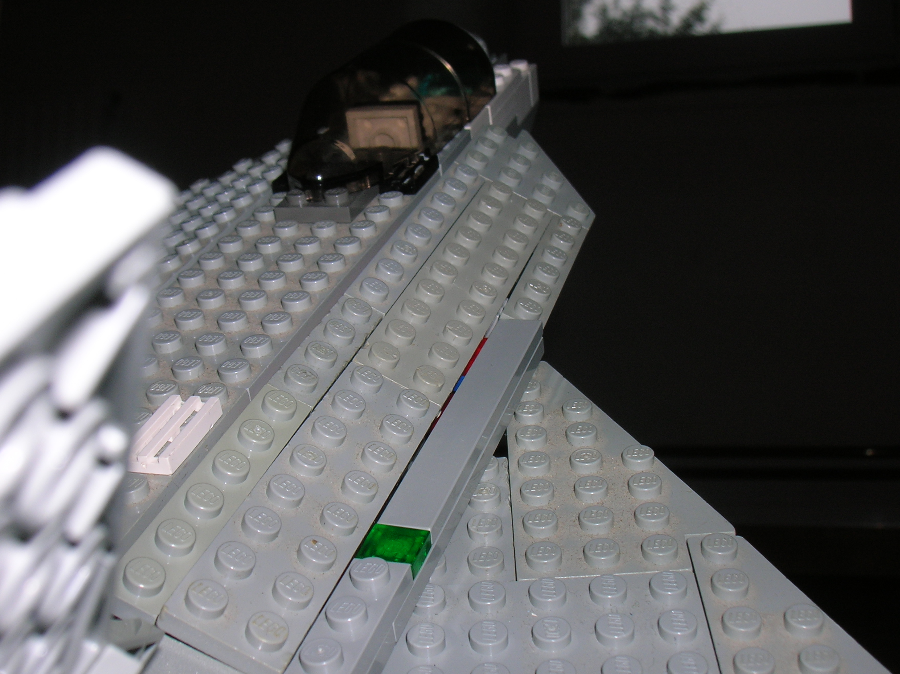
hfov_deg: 40.5
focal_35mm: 47
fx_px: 1221
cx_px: 447
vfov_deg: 30.8
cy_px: 330
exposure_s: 1/60.1
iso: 50
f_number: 5.4
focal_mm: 7.7
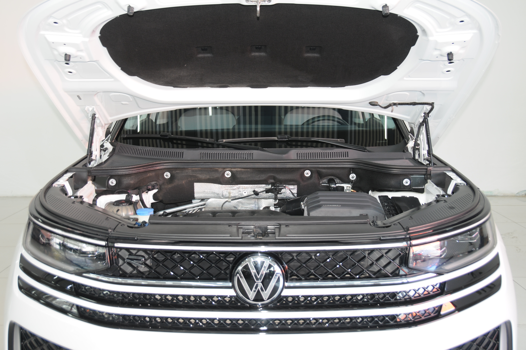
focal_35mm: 36
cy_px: 175
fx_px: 525
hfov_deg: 53.2
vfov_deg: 36.8
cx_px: 263
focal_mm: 24
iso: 200
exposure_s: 1/15
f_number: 4.8
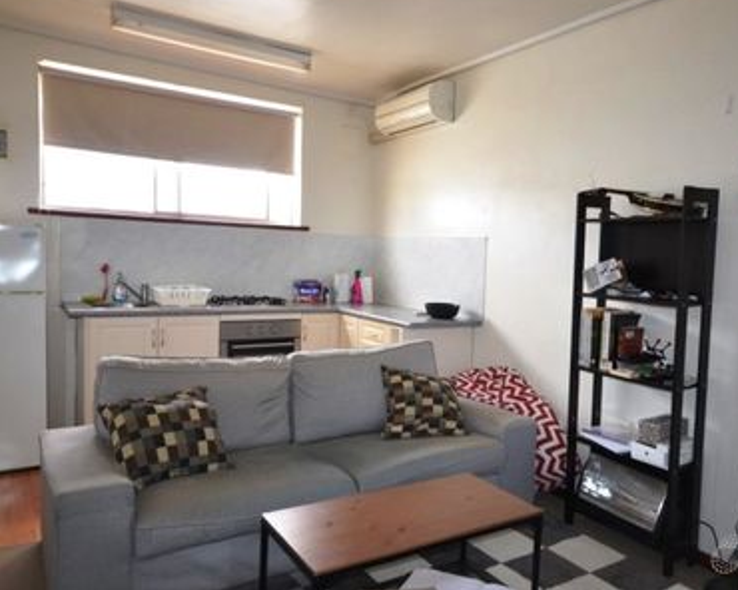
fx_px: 546
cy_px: 282
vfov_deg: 56.8
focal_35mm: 25
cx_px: 403
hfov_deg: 68.0
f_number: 4.8
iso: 560
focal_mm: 14
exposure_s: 1/60
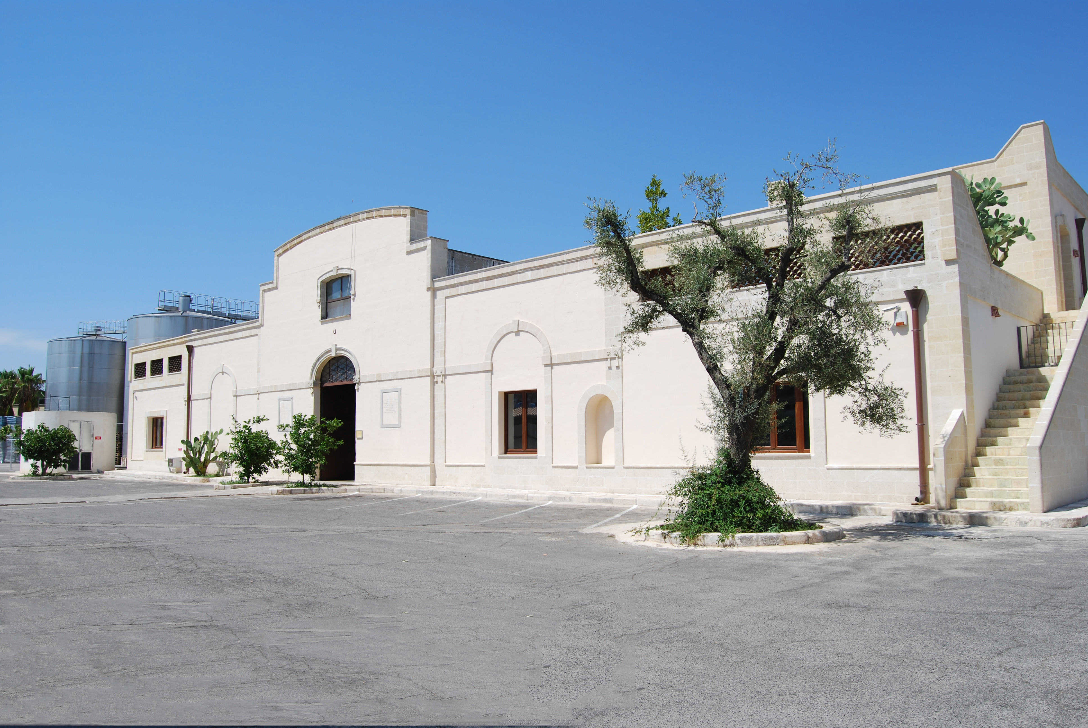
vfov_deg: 48.0
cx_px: 544
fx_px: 817
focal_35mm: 27
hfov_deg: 67.3
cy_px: 364
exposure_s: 1/320
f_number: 9
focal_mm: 18
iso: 100
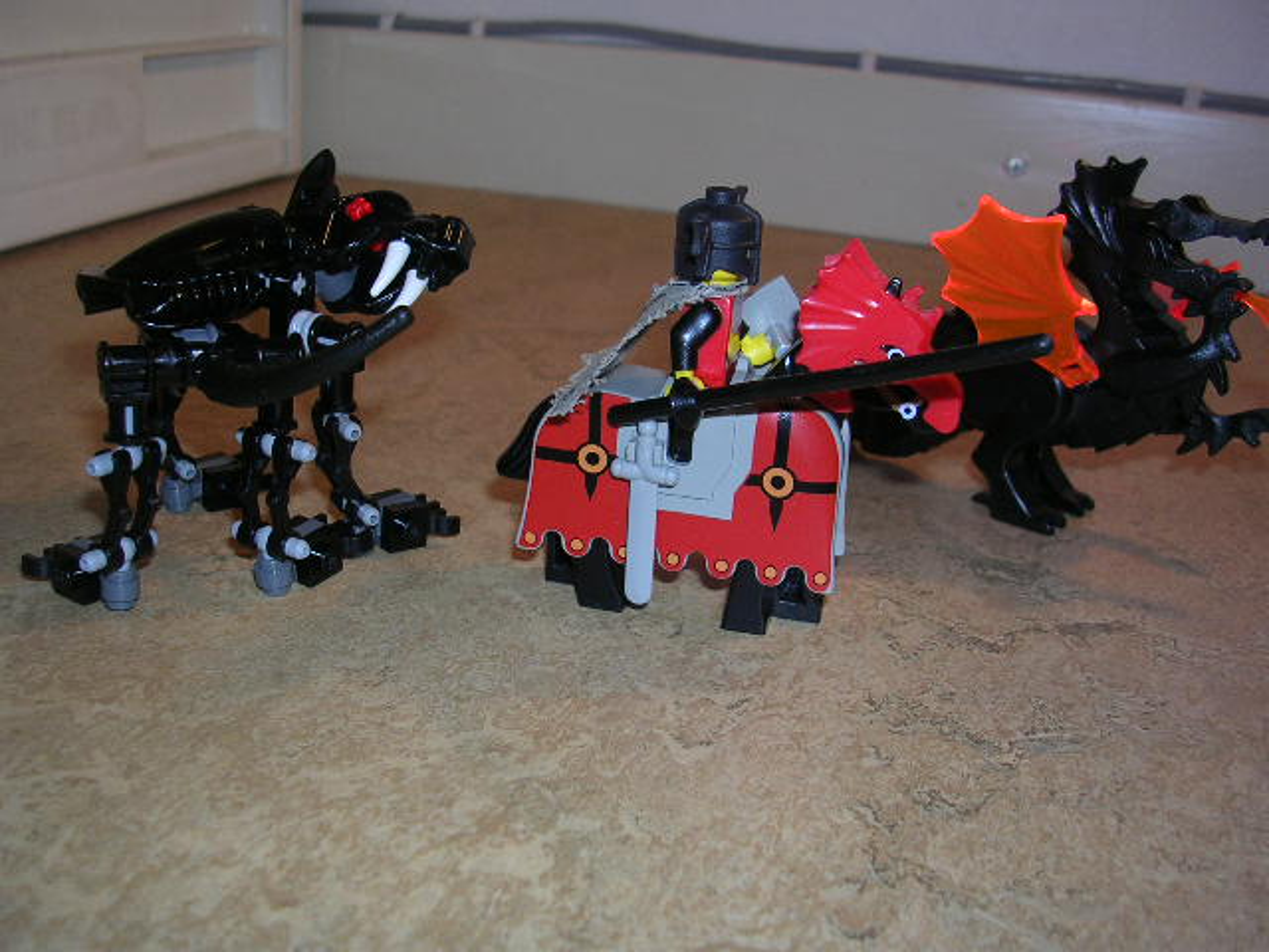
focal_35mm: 38
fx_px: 1393
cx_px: 634
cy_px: 476
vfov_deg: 37.7
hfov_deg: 49.0
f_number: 2.8
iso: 50
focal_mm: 5.8
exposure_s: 1/60.1
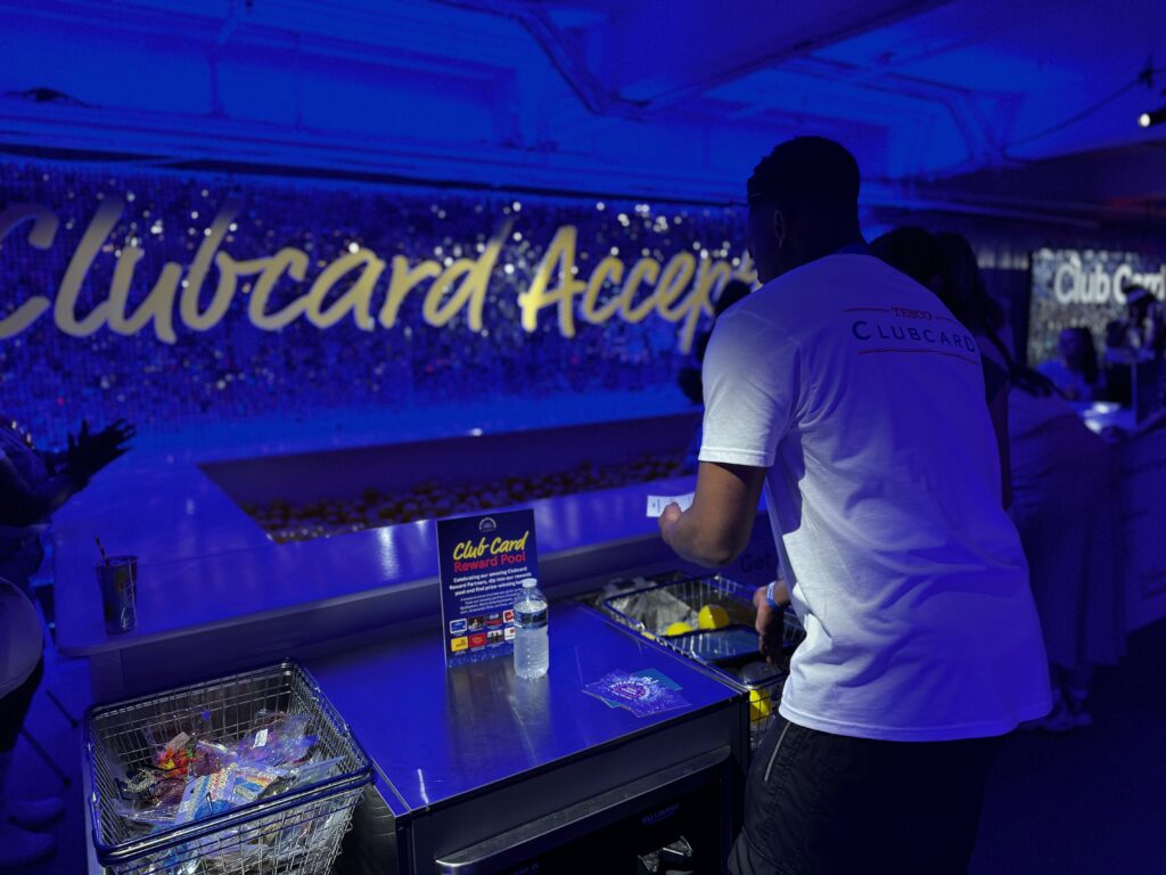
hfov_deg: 71.6
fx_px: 808
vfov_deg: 56.8
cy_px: 438
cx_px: 583
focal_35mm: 24
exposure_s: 1/61
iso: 200
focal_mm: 6.76
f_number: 1.78
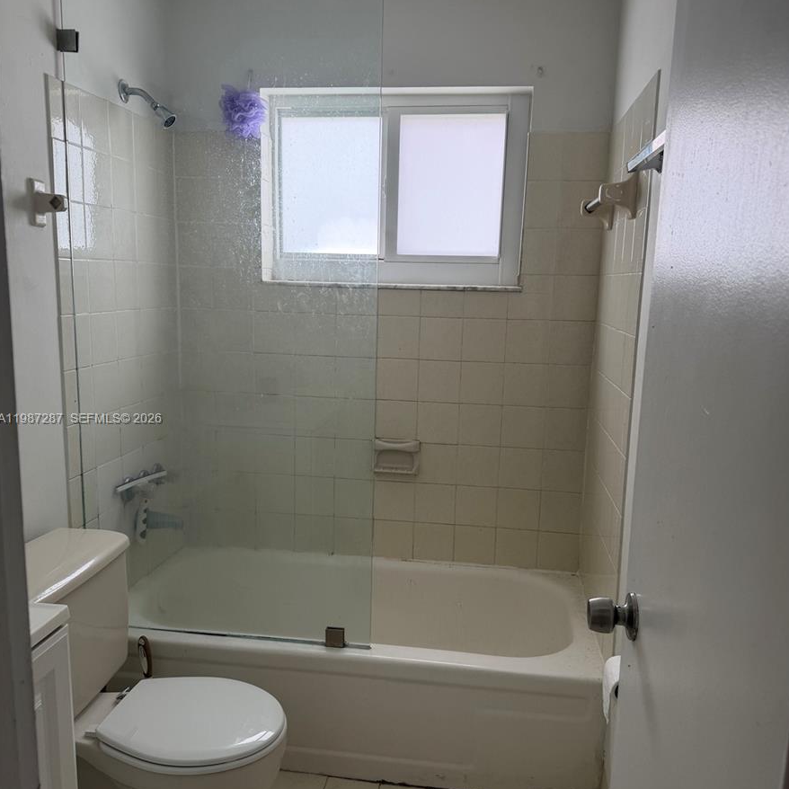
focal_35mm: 29
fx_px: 748
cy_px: 420
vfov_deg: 55.6
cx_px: 400
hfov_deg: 55.6
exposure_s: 1/183
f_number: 1.78
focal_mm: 6.76
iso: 64
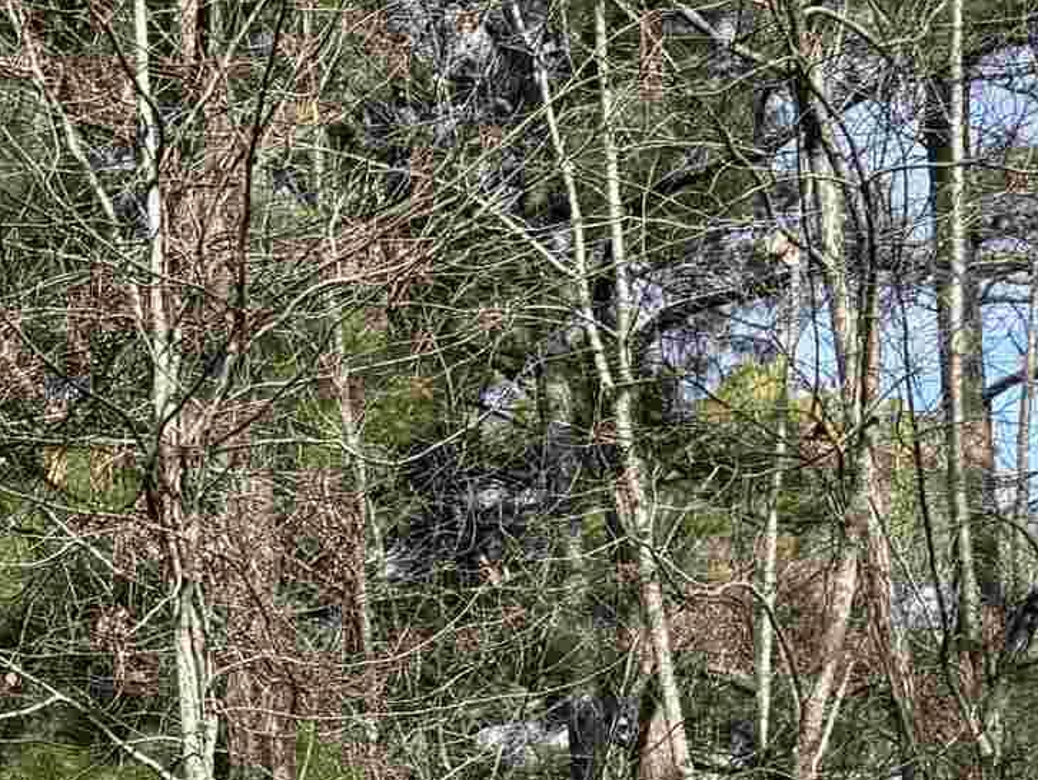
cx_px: 204
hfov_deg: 17.7
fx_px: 3300
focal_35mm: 110
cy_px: 1247
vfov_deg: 12.6
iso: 50
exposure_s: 1/1499
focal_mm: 5.96
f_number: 1.6
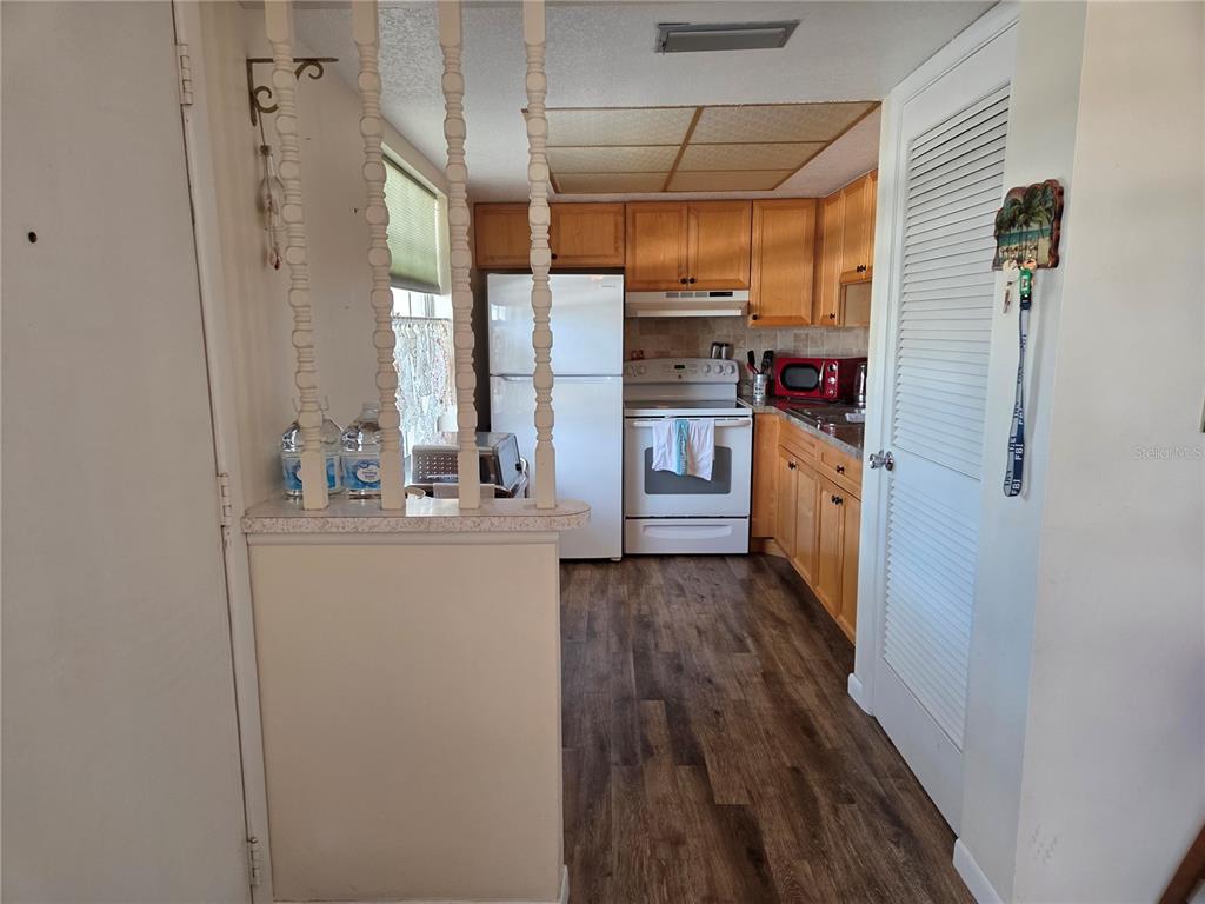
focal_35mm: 23
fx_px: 801
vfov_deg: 58.9
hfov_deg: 73.9
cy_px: 452
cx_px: 602
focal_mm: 5.4
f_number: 1.8
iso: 160
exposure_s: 1/120
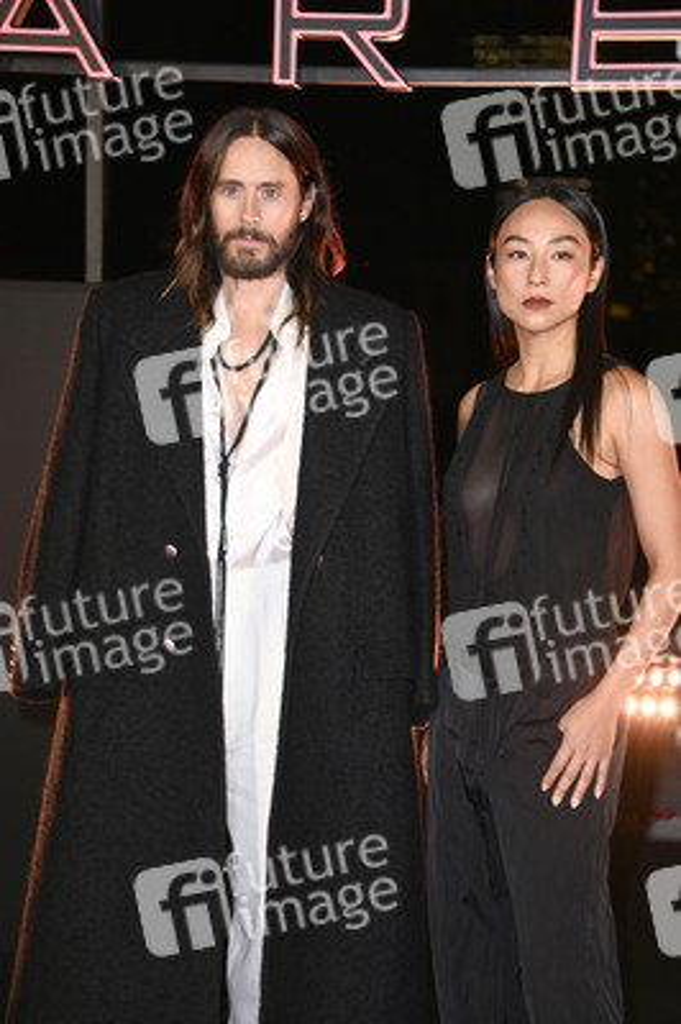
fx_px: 3183
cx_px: 340
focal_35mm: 112
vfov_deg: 18.3
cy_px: 512
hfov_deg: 12.2
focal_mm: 112
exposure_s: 1/80
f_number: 5.6
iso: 1000
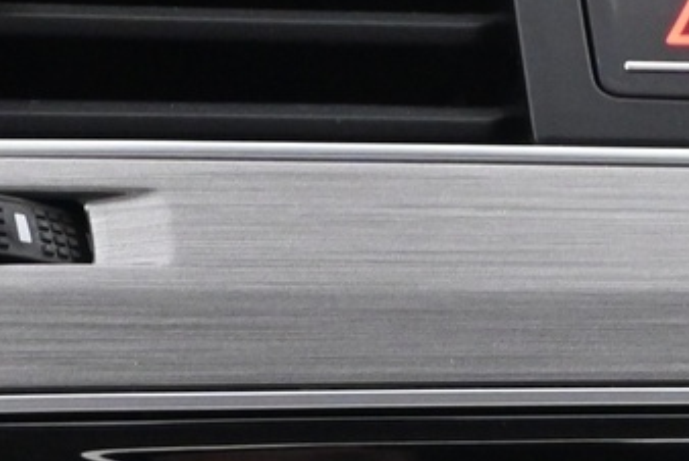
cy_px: 977
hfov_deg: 12.4
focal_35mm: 162
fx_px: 3095
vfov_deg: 8.0
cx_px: 819
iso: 2500
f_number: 5.6
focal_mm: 22.5
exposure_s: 1/13
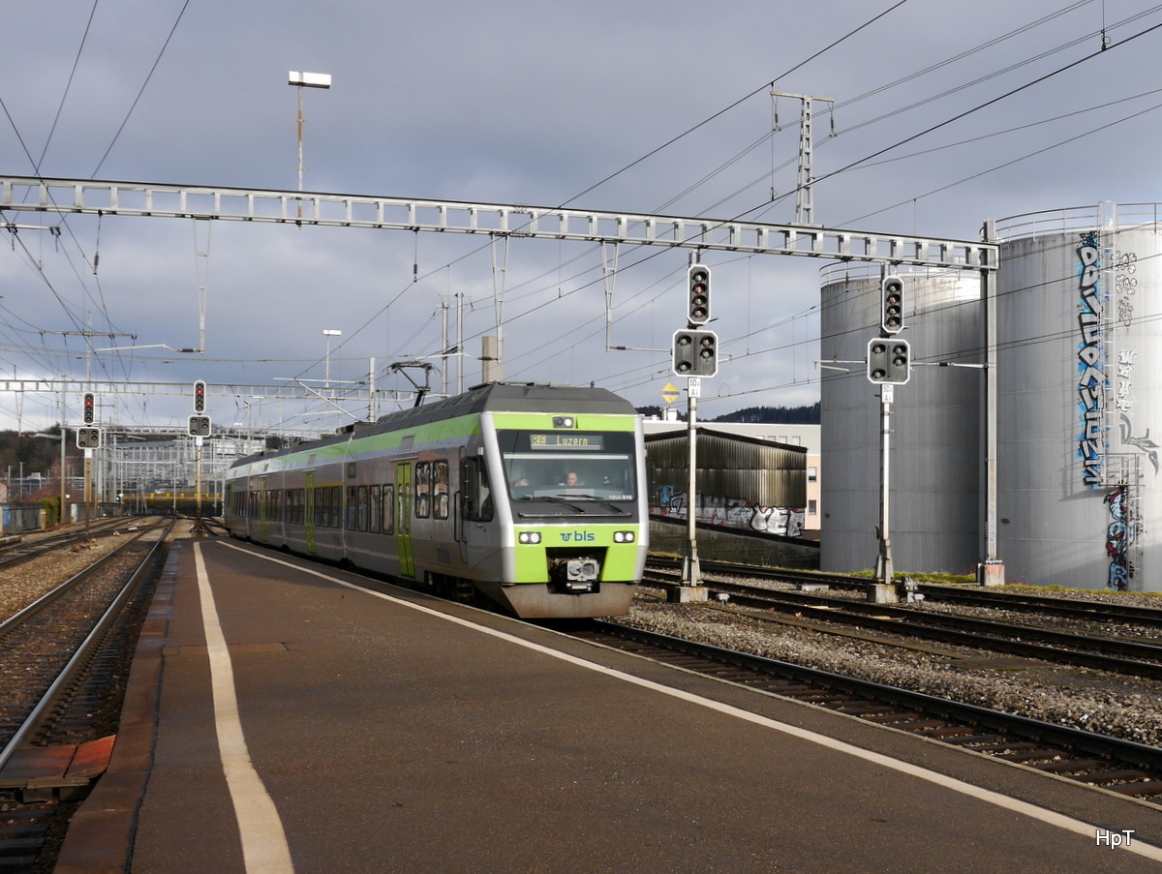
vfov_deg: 41.9
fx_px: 1143
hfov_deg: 53.9
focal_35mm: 34
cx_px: 581
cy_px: 437
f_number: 7.1
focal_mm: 17
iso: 160
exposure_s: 1/250
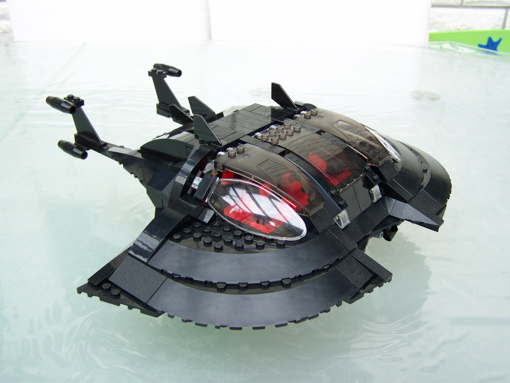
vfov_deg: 37.7
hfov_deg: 49.0
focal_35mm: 38
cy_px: 192
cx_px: 255
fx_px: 560
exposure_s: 1/60
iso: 64
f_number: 2.8
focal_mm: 6.3
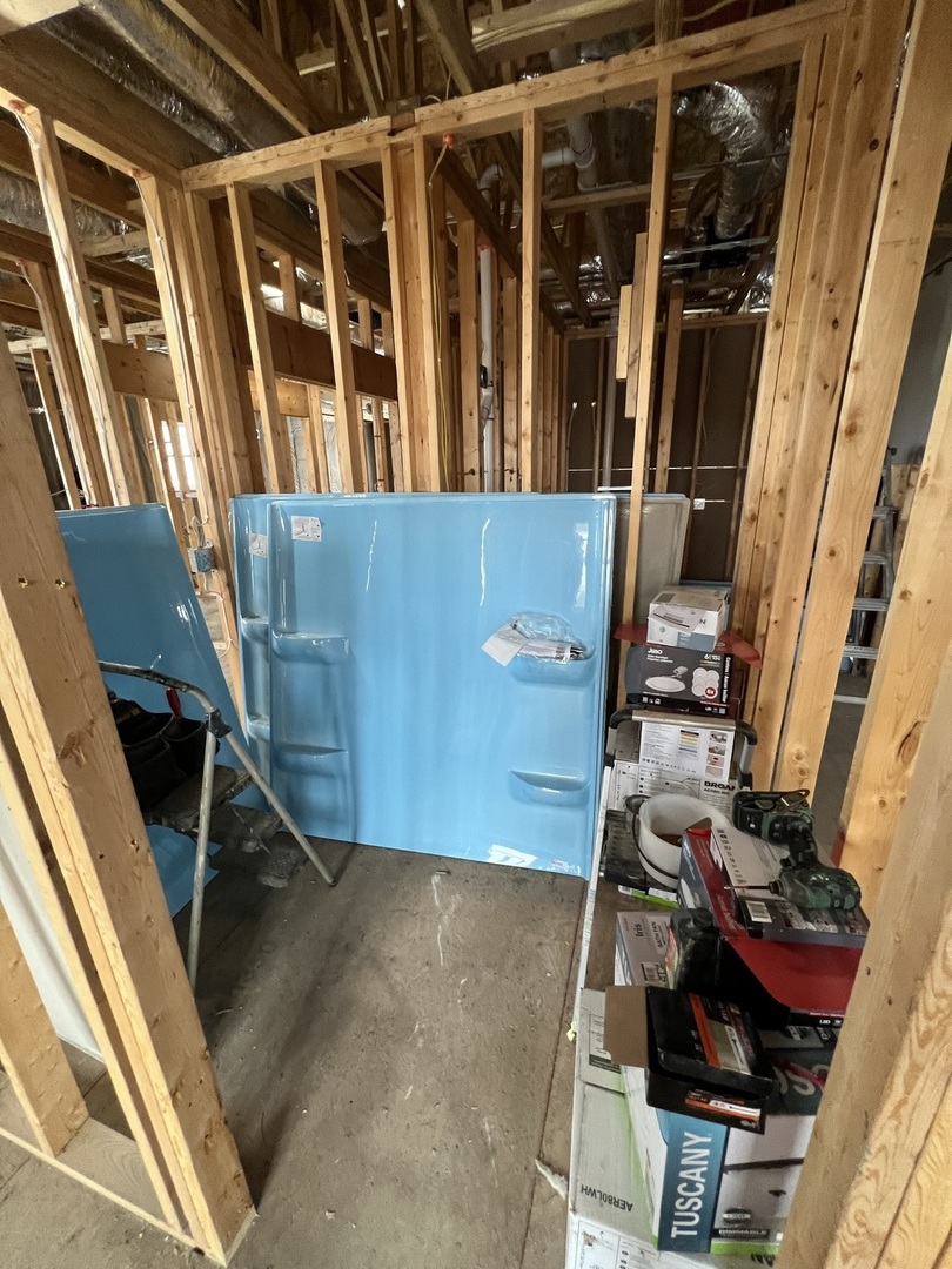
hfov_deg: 89.9
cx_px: 476
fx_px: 477
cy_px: 634
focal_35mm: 13
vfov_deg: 106.2
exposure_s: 1/60
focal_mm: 1.57
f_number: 1.8
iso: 320
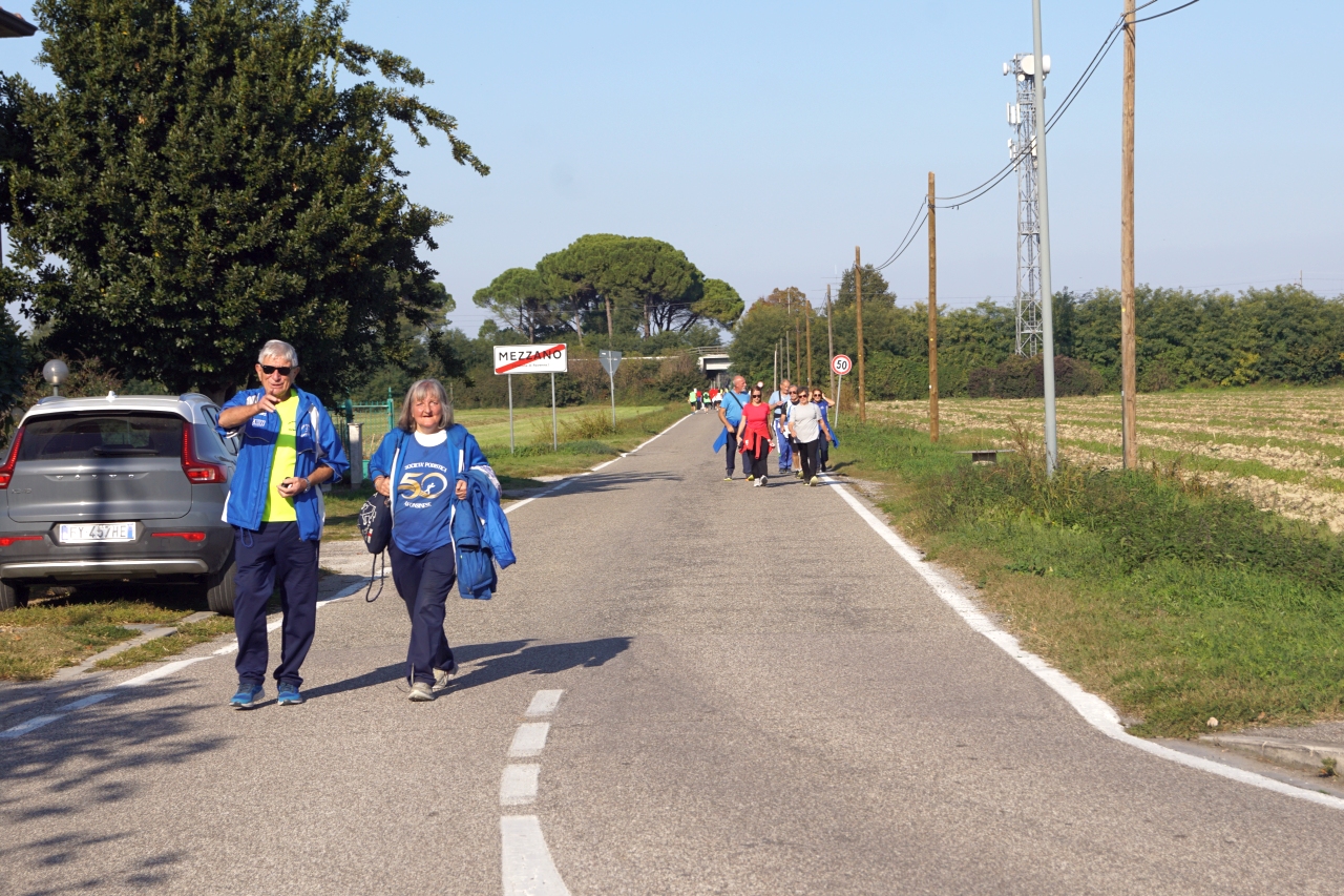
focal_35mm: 82
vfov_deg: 16.5
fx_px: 3079
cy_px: 448
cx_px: 672
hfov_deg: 24.6
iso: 100
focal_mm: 55
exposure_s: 1/250
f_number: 9
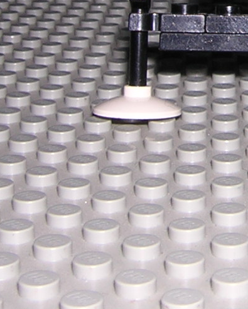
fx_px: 1045
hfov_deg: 13.2
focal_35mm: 114
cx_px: 298
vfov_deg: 16.4
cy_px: -18
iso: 100
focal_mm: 4.7
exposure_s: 1/60.1
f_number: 5.2
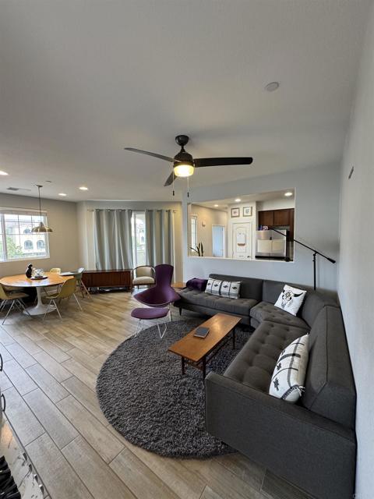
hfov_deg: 85.7
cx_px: 187
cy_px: 250
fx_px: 202
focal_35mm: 14
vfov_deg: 102.1
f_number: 2.2
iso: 200
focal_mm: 2.22
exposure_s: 1/120
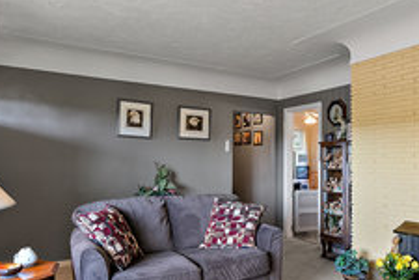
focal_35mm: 31
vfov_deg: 42.2
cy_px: 159
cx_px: 290
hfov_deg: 58.5
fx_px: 361
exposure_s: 1/3
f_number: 7.1
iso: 320
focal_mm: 16
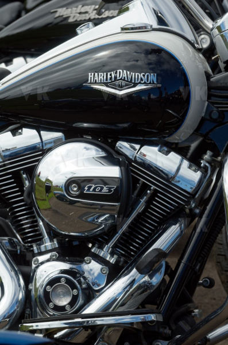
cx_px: 114
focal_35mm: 262
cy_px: 172
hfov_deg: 5.2
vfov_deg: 7.9
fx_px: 2507
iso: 100
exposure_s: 1/250
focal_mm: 175
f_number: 8
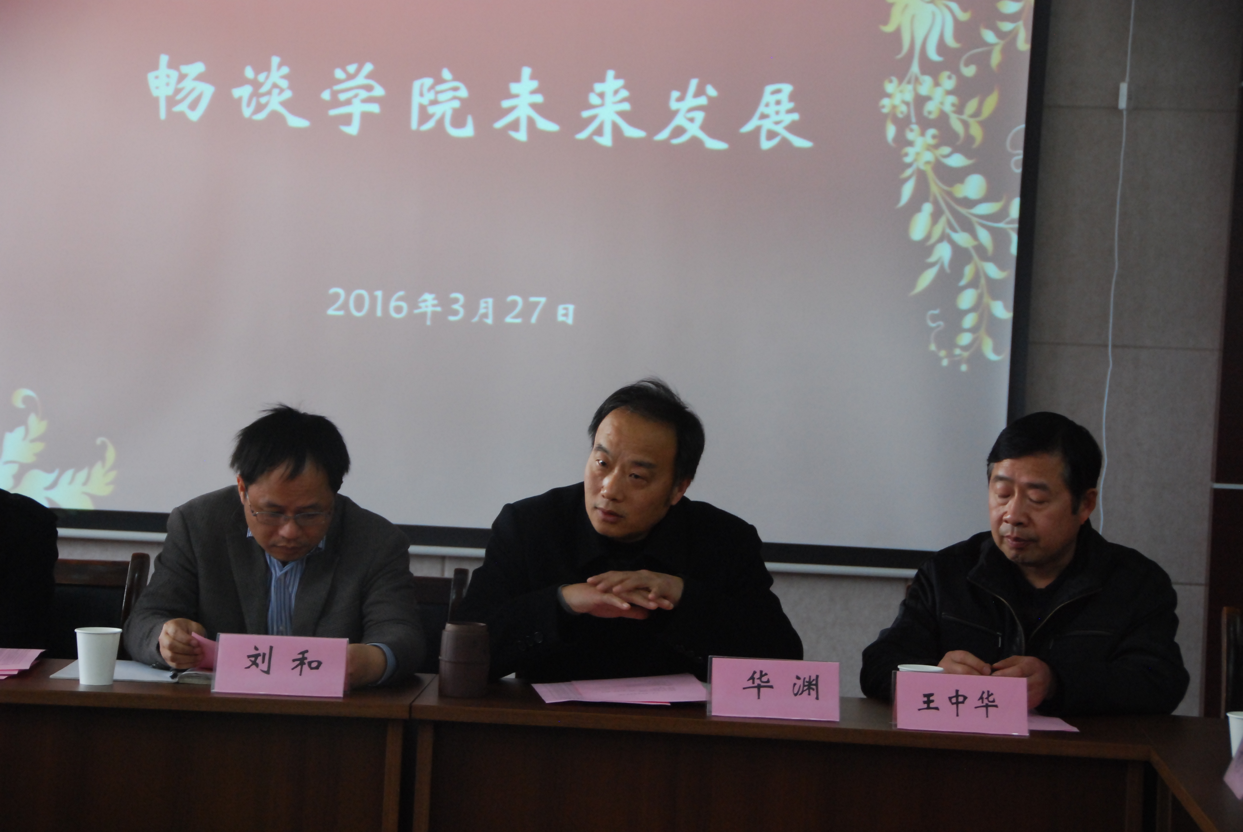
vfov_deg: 14.1
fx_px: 3370
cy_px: 416
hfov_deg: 20.9
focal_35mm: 98
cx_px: 622
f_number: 5
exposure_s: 1/50
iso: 800
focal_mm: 65
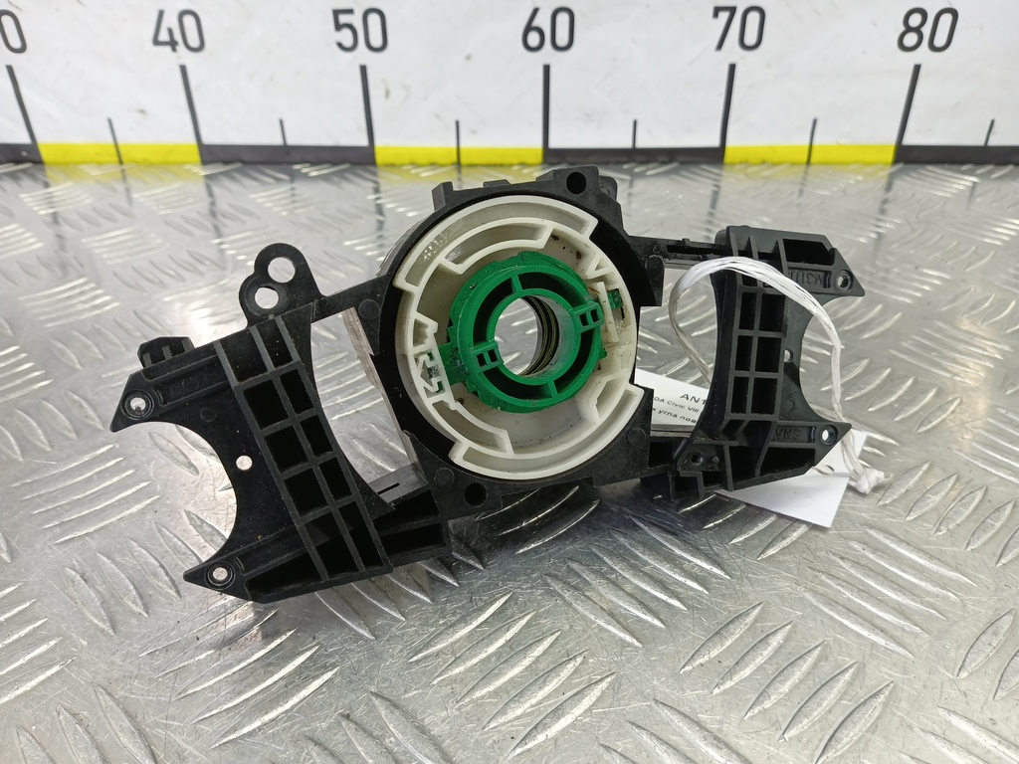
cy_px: 382
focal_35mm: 23
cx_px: 510
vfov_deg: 58.9
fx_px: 677
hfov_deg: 73.9
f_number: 1.6
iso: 185
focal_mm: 4.11
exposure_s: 1/50
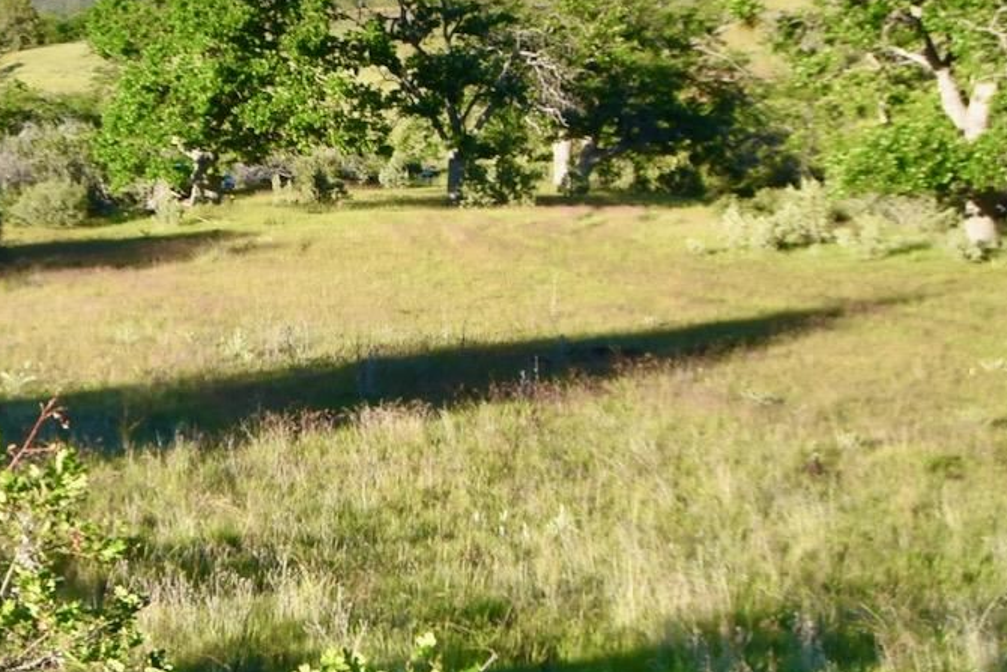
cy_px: 204
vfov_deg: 24.0
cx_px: -110
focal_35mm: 56
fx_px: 1567
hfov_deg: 31.5
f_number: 8
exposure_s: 1/250
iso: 200
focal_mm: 10
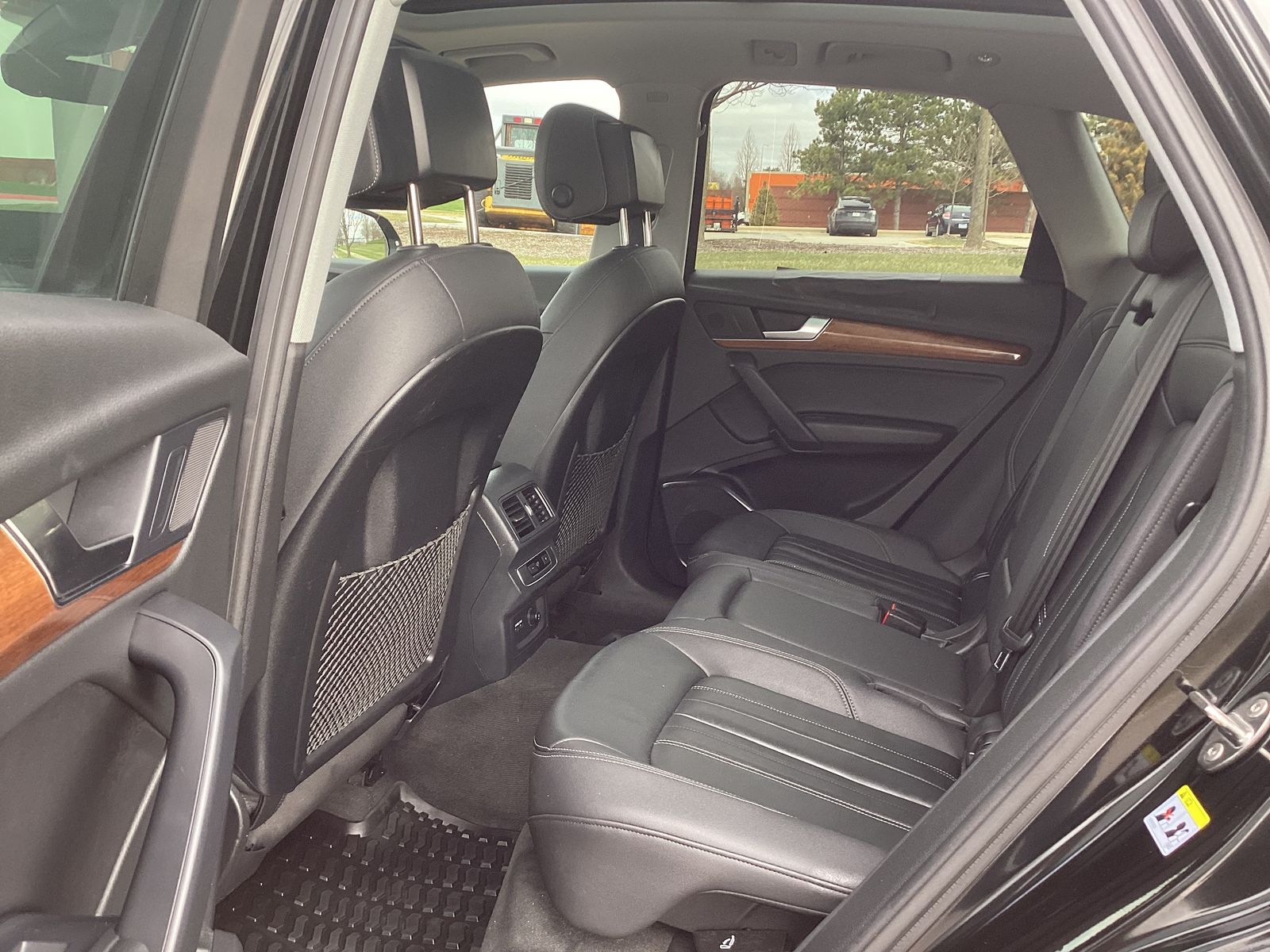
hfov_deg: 58.4
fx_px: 1137
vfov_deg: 45.4
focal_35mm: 31
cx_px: 635
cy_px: 476
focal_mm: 3.3
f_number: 2.4
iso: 50
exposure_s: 1/120
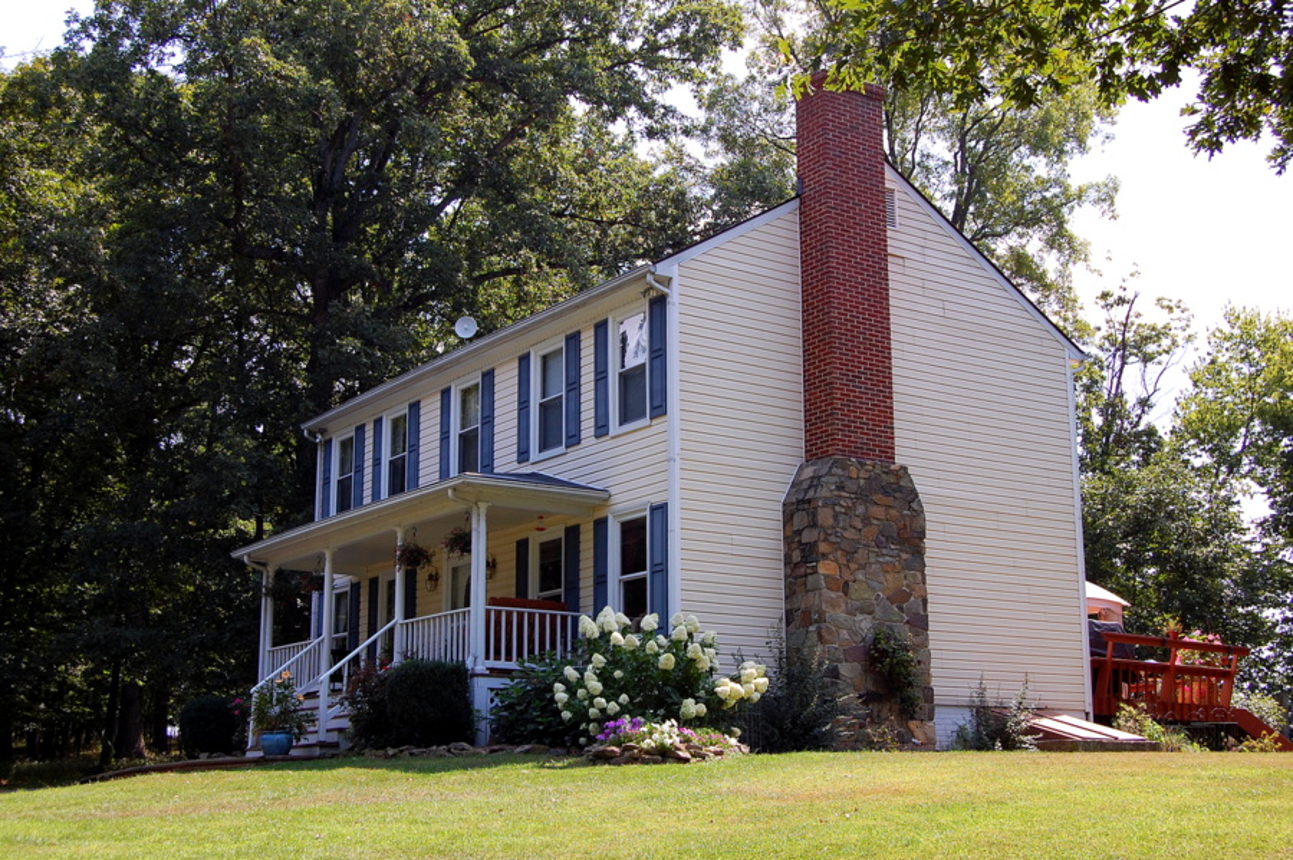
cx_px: 646
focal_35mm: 46
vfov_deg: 28.9
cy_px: 430
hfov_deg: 42.3
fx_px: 1669
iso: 200
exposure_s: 1/160
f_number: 6.3
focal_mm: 31
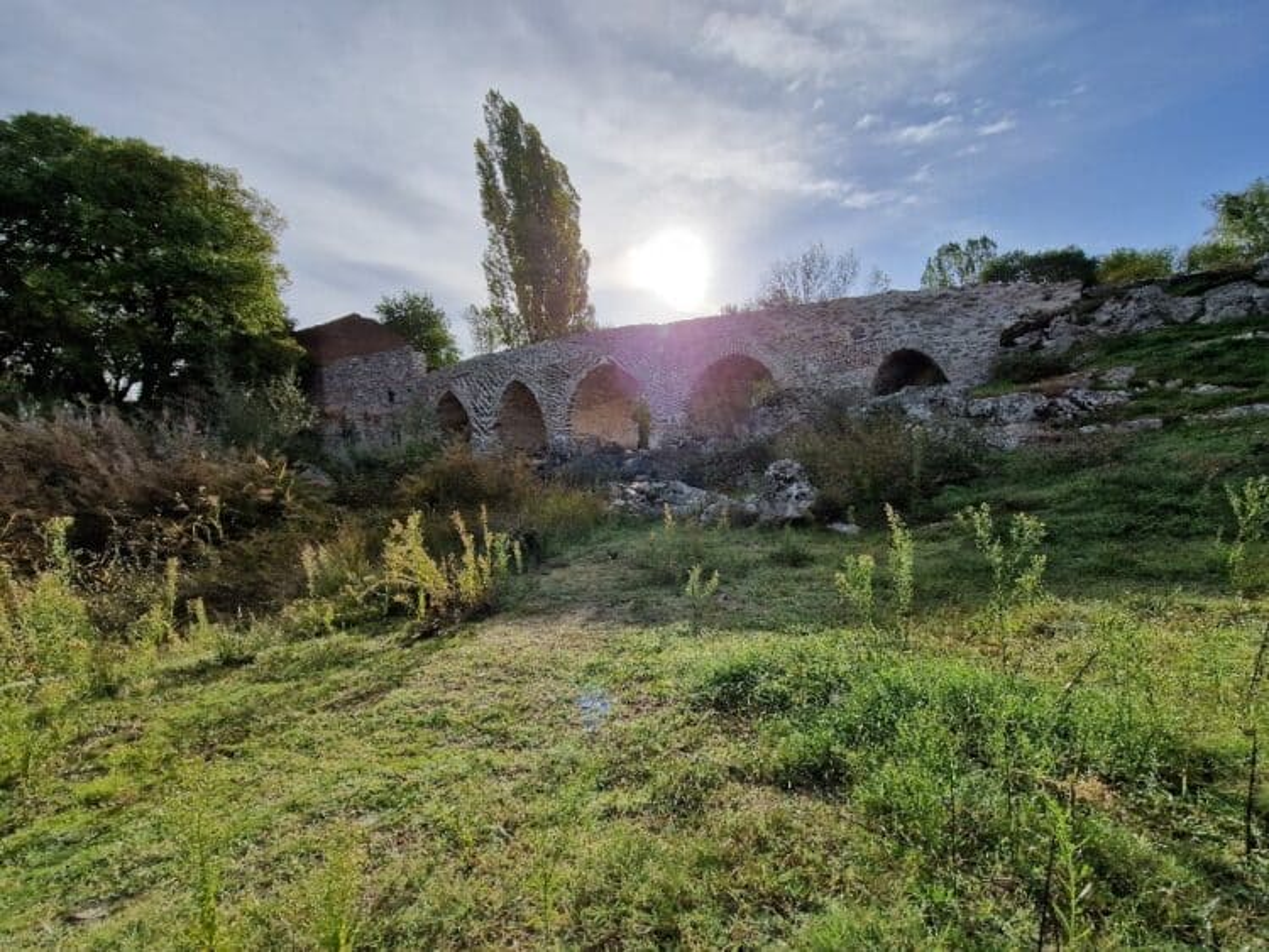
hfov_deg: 106.2
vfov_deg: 89.9
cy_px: 476
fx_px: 477
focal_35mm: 13
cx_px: 634
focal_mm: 2.2
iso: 50
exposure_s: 1/3376
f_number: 2.2
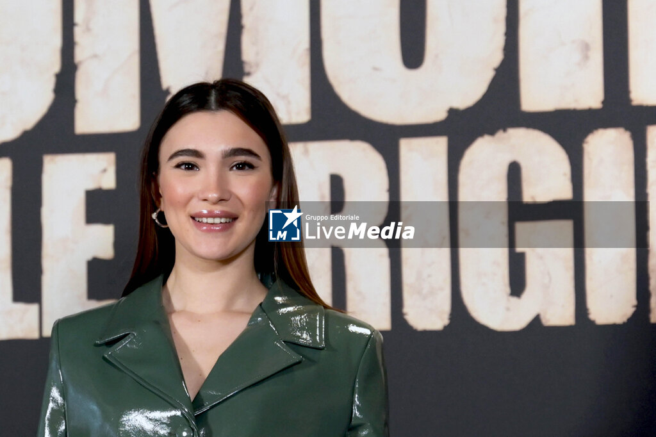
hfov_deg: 19.8
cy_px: 218
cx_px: 328
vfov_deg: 13.3
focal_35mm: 103
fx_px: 1876
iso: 1600
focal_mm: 69
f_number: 3.2
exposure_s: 1/400
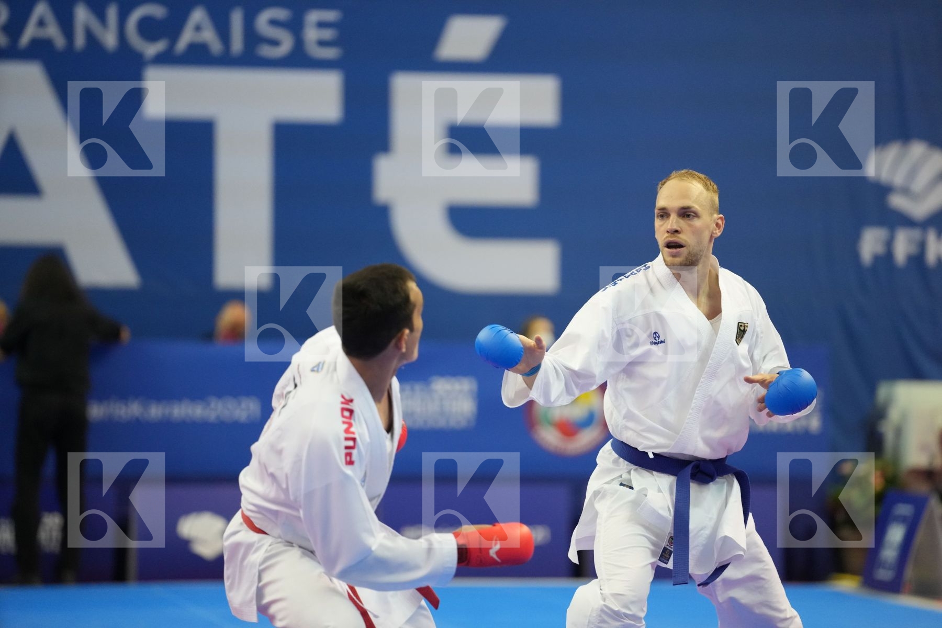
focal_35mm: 191
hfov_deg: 10.8
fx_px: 4997
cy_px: 314
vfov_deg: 7.2
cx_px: 471
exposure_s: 1/1000
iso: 4000
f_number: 2.8
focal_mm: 191
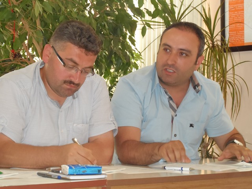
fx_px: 757
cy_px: 94
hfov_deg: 18.9
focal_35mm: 104
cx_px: 126
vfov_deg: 14.2
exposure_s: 1/60
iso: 640
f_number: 4.6
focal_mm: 17
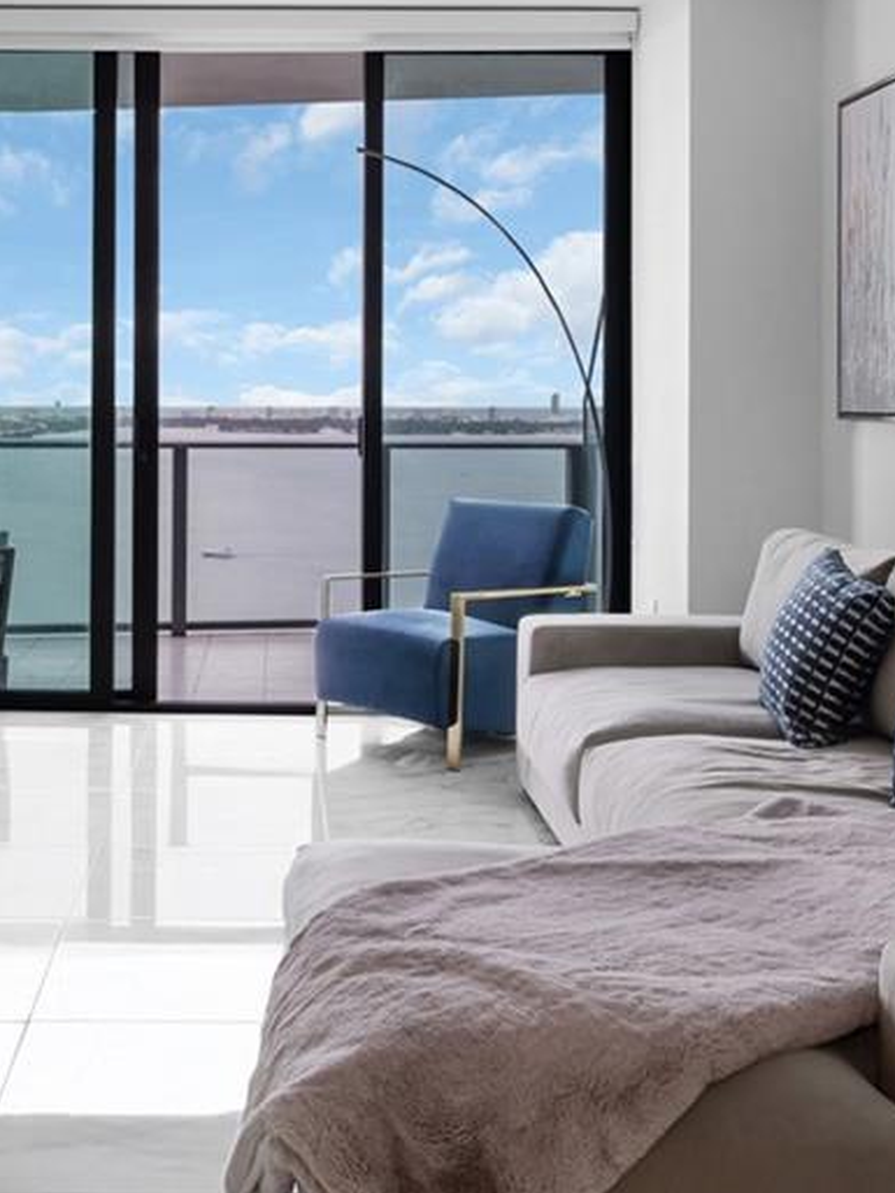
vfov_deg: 43.9
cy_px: 370
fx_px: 1447
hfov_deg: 34.0
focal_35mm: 42
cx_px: 293
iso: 250
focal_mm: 14
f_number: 8
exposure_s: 1/15
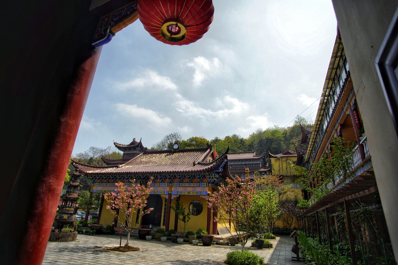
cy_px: 132
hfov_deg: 84.0
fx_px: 221
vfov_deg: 61.9
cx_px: 199
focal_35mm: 20
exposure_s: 1/2000
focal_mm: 20
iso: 100
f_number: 4
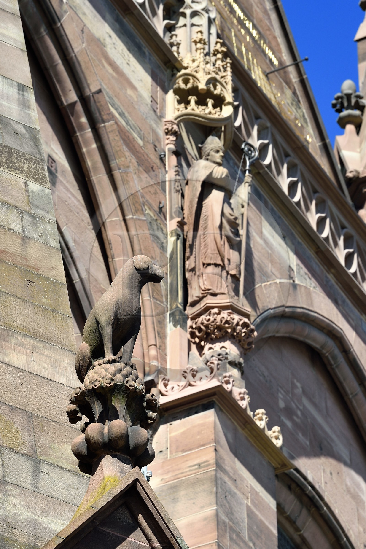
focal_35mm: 200
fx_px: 3050
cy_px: 274
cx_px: 183
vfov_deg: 10.3
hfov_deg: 6.9
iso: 200
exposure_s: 1/400
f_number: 7.1
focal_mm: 200
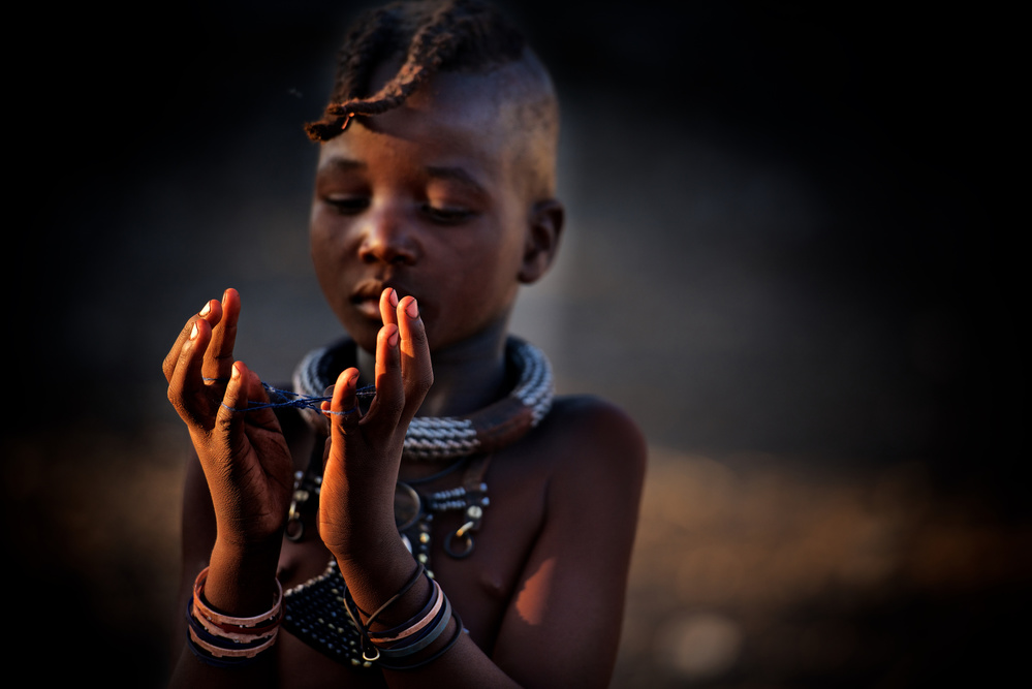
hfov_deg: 10.3
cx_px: 516
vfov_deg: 6.9
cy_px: 344
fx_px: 5736
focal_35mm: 200
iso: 500
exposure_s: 1/640
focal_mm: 200
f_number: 2.8
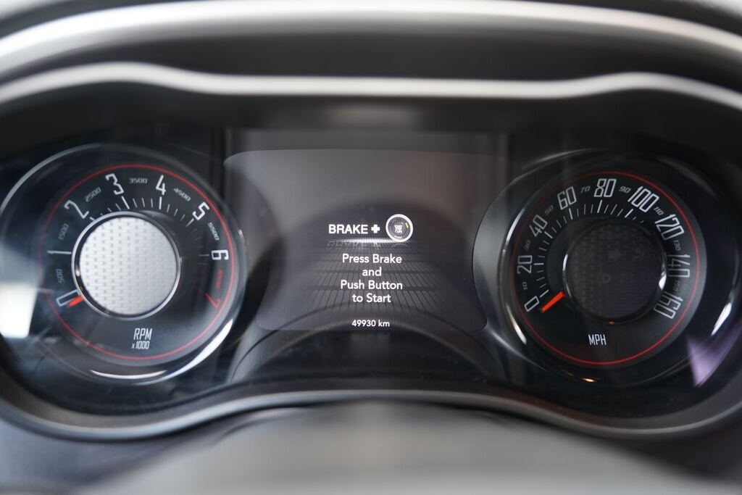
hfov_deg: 61.9
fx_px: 618
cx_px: 371
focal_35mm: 30
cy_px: 248
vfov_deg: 43.6
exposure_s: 1/30
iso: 400
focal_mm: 30
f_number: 2.8
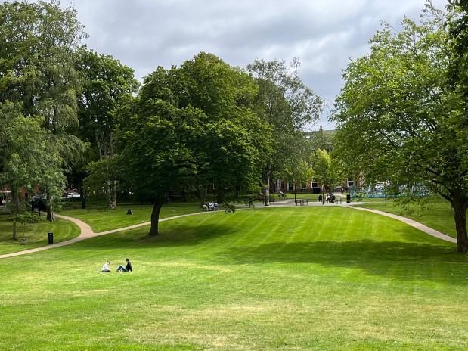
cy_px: 216
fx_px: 581
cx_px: 91
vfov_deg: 33.4
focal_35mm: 43
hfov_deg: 41.9
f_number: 1.6
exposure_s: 1/2309
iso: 50
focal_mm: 5.1
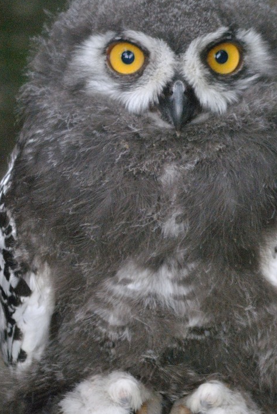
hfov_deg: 2.1
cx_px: 158
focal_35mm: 653
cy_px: 190
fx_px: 7521
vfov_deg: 3.2
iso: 1600
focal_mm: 300
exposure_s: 1/100
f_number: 5.6
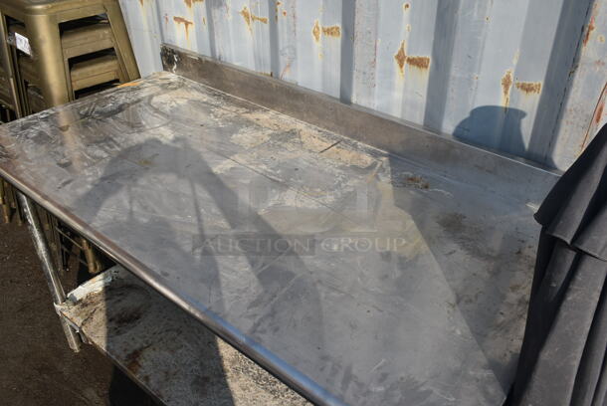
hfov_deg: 61.9
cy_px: 203
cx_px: 304
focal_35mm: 30
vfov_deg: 43.7
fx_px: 506
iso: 100
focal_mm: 20
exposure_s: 1/200
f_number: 8
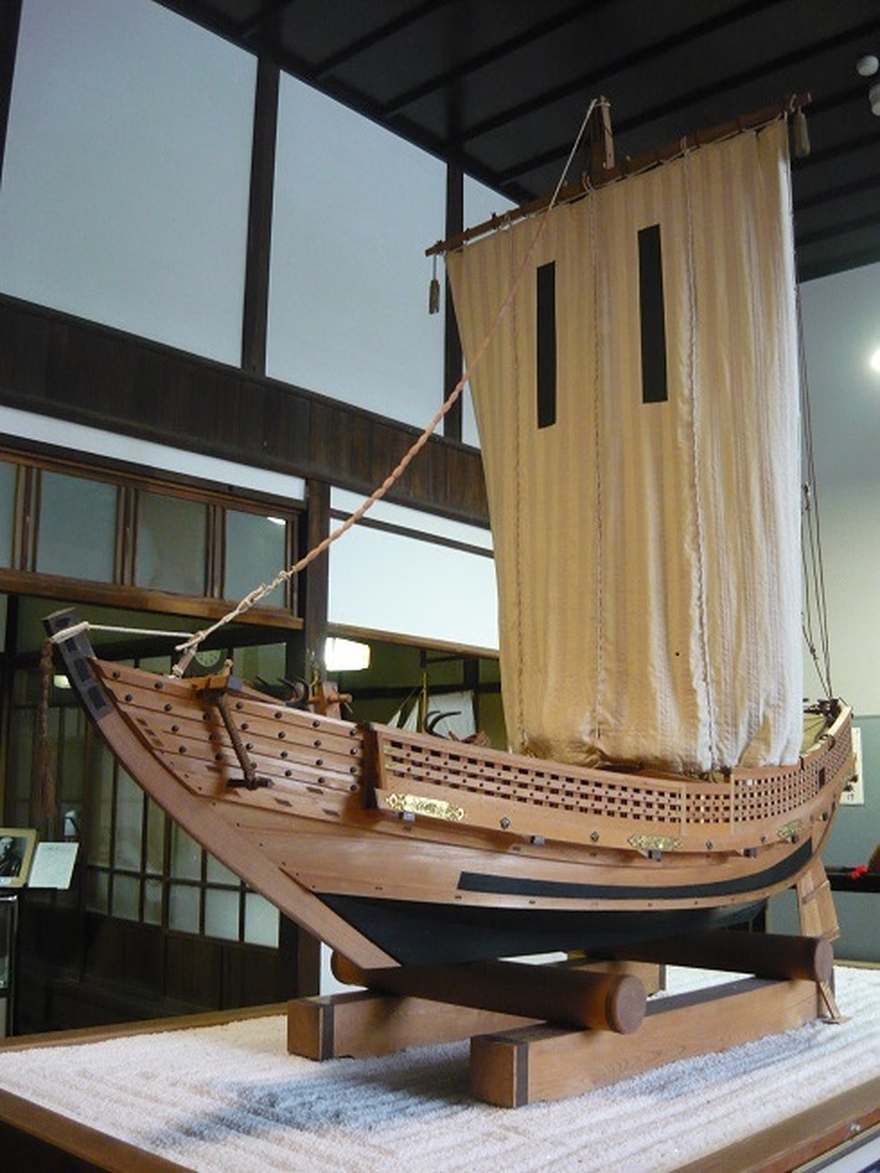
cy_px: 586
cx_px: 440
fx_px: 1118
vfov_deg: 55.3
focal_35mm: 33
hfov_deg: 43.0
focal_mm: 5.5
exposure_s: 1/15
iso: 400
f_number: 2.8
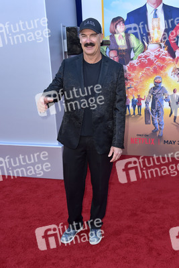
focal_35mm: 36
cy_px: 134
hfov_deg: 36.9
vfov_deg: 53.1
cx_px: 90
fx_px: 268
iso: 320
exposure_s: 1/250
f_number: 6.3
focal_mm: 36
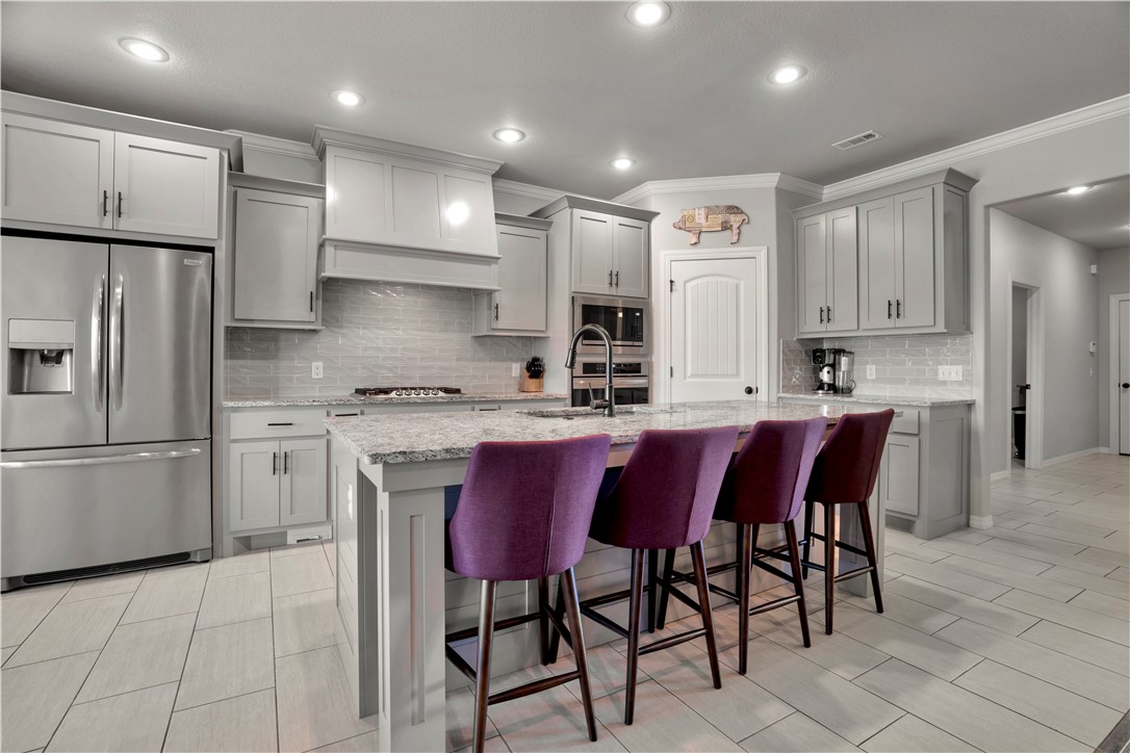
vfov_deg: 73.7
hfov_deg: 96.7
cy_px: 376
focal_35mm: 16
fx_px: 502
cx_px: 565
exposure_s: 1/2
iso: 100
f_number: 6.3
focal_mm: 16
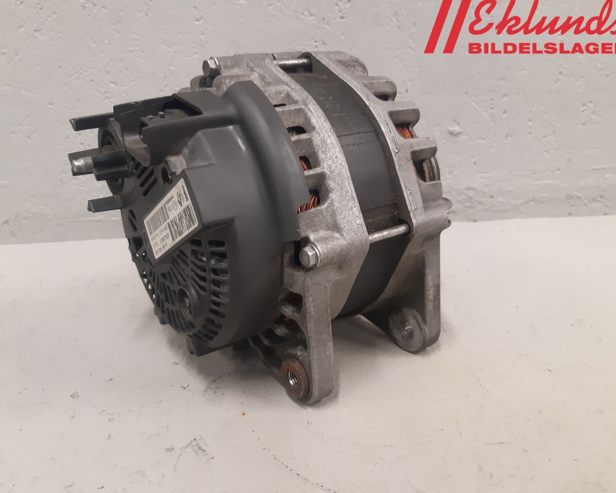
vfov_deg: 51.5
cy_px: 252
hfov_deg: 62.1
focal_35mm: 28
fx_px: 511
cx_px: 288
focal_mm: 3.93
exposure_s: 1/50
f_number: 1.7
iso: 250
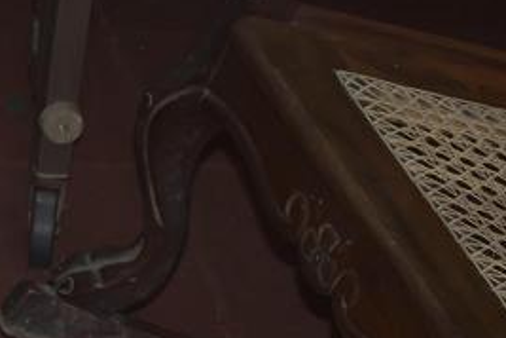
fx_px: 2980
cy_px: -444
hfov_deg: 8.5
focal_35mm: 212
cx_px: -865
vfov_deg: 6.2
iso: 1250
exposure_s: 1/100
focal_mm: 35
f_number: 7.1
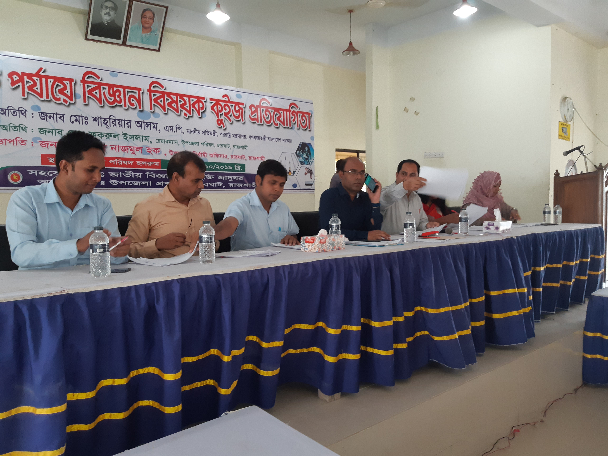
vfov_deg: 53.1
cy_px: 228
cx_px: 304
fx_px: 457
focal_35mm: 26
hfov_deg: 67.3
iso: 160
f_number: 1.7
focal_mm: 3.92
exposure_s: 1/50
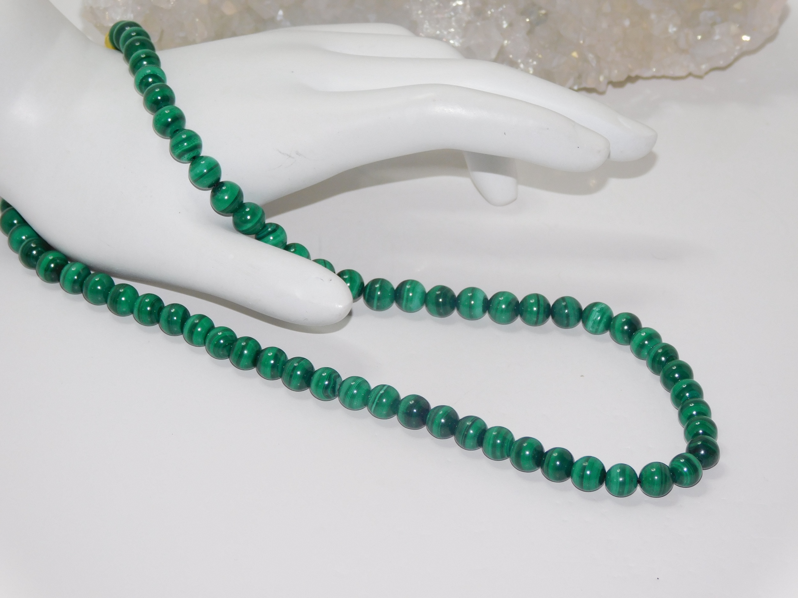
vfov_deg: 10.0
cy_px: 299
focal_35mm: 148
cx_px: 399
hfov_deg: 13.3
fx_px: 3412
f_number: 5.1
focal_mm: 26.3
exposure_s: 1/60
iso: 200
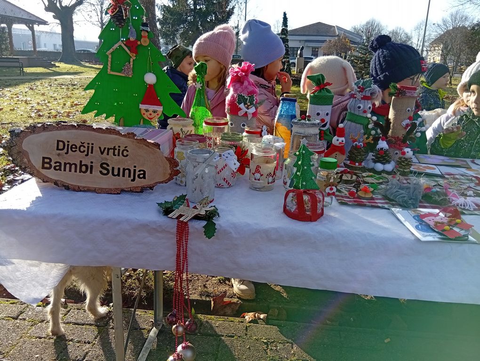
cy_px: 180
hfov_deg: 65.2
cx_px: 240
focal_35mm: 27
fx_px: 375
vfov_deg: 51.5
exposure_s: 1/656
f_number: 1.8
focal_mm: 3.84
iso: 51
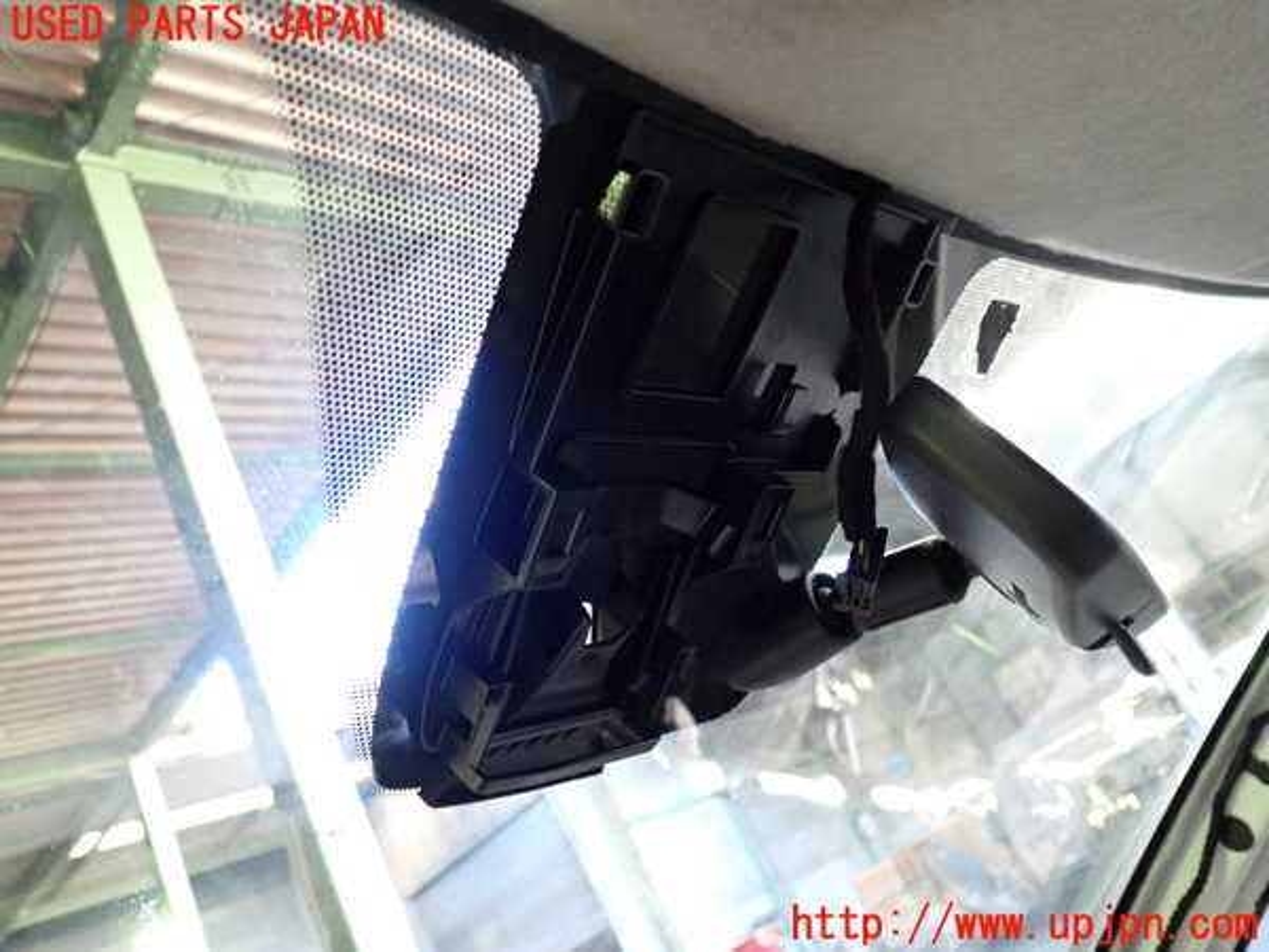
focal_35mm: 30
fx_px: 1100
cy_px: 476
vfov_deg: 46.8
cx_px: 634
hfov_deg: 60.0
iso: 400
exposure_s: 1/30
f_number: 2.3
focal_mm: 5.4
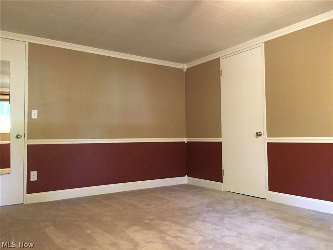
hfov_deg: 61.7
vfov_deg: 48.2
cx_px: 166
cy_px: 125
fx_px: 279
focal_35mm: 29
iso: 250
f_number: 2.2
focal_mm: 4.15
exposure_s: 1/15
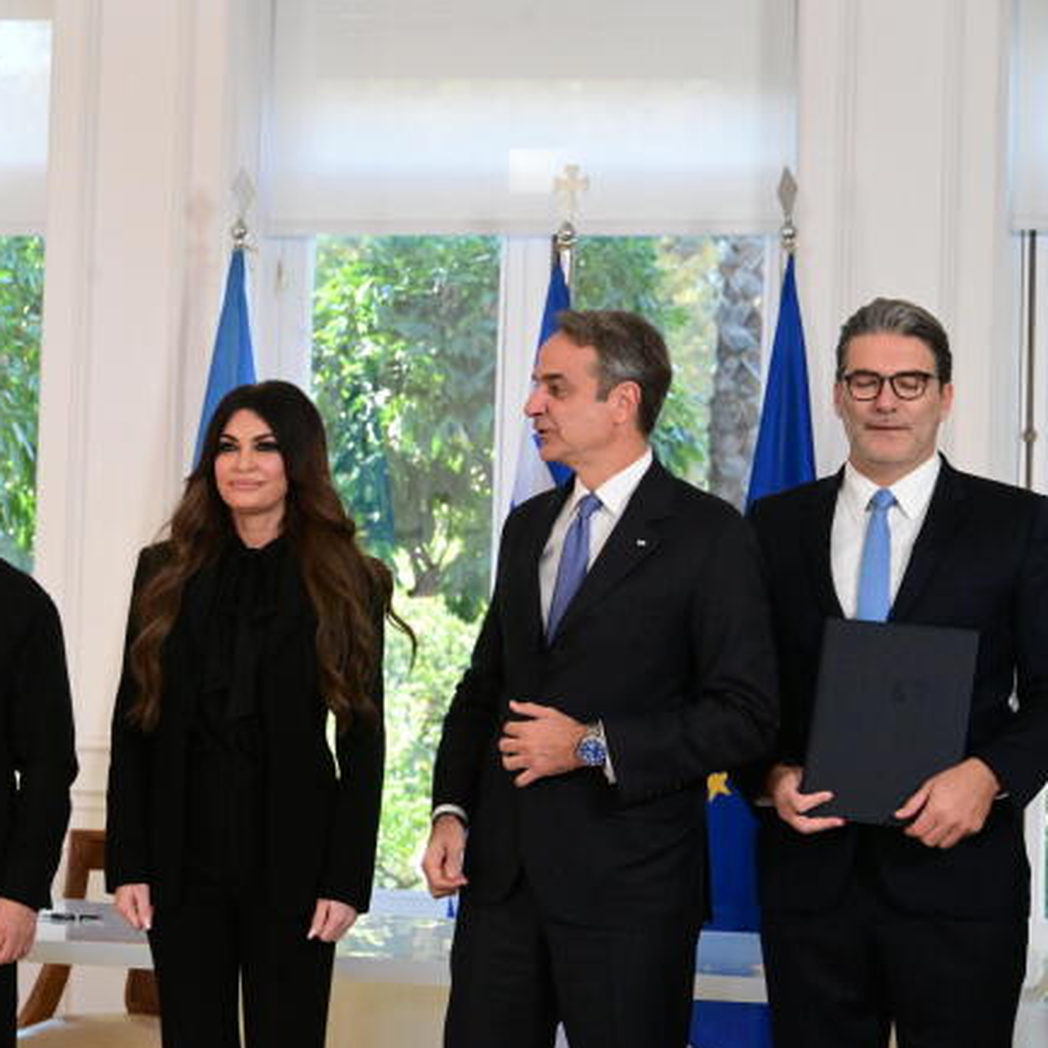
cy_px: 529
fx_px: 3322
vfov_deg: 17.9
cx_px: 263
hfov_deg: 17.8
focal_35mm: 97
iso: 8000
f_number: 7.1
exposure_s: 1/640
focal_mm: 75
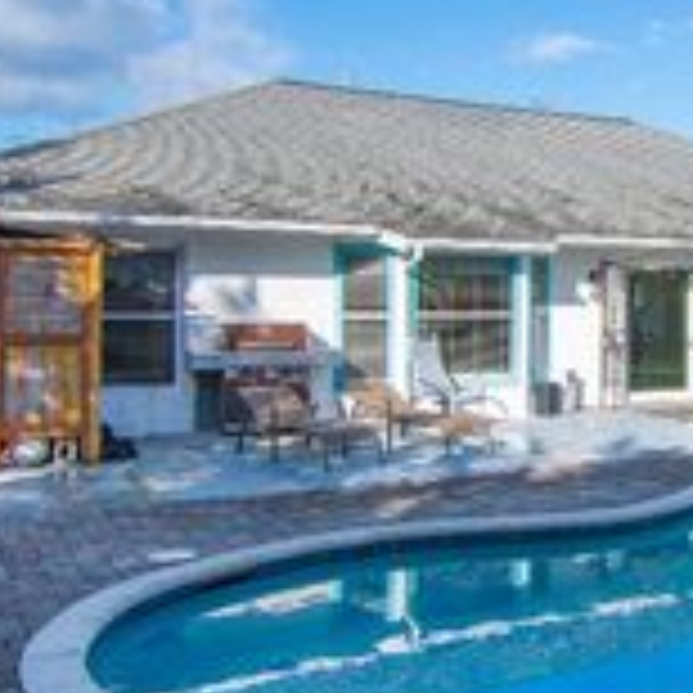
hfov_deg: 24.6
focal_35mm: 66
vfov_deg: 26.1
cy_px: 286
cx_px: 734
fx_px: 1495
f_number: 8
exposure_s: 1/500
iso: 320
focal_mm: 16
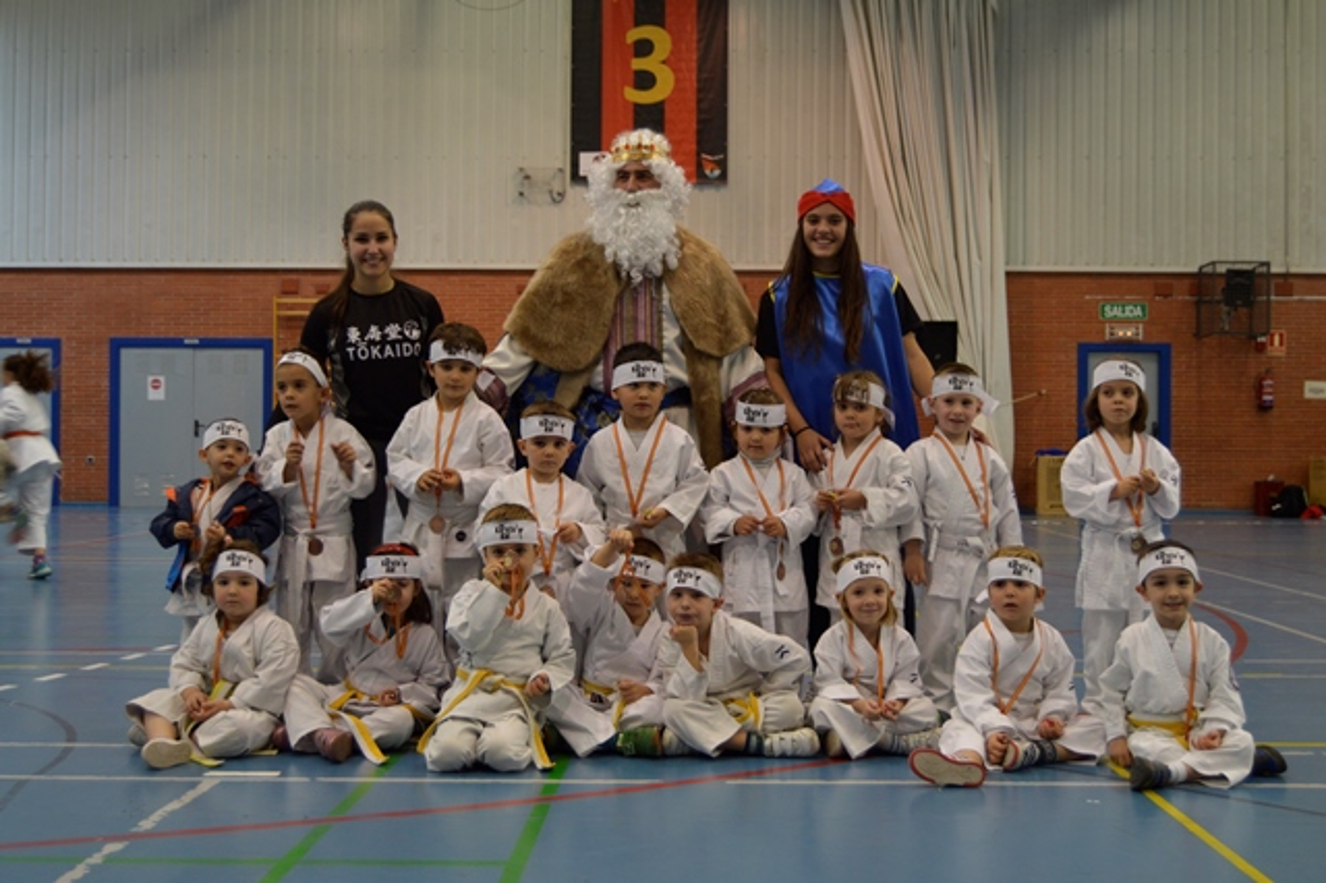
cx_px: 663
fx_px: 1657
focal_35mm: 45
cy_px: 442
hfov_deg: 43.6
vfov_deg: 29.8
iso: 720
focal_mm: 30
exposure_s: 1/60
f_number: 4.2
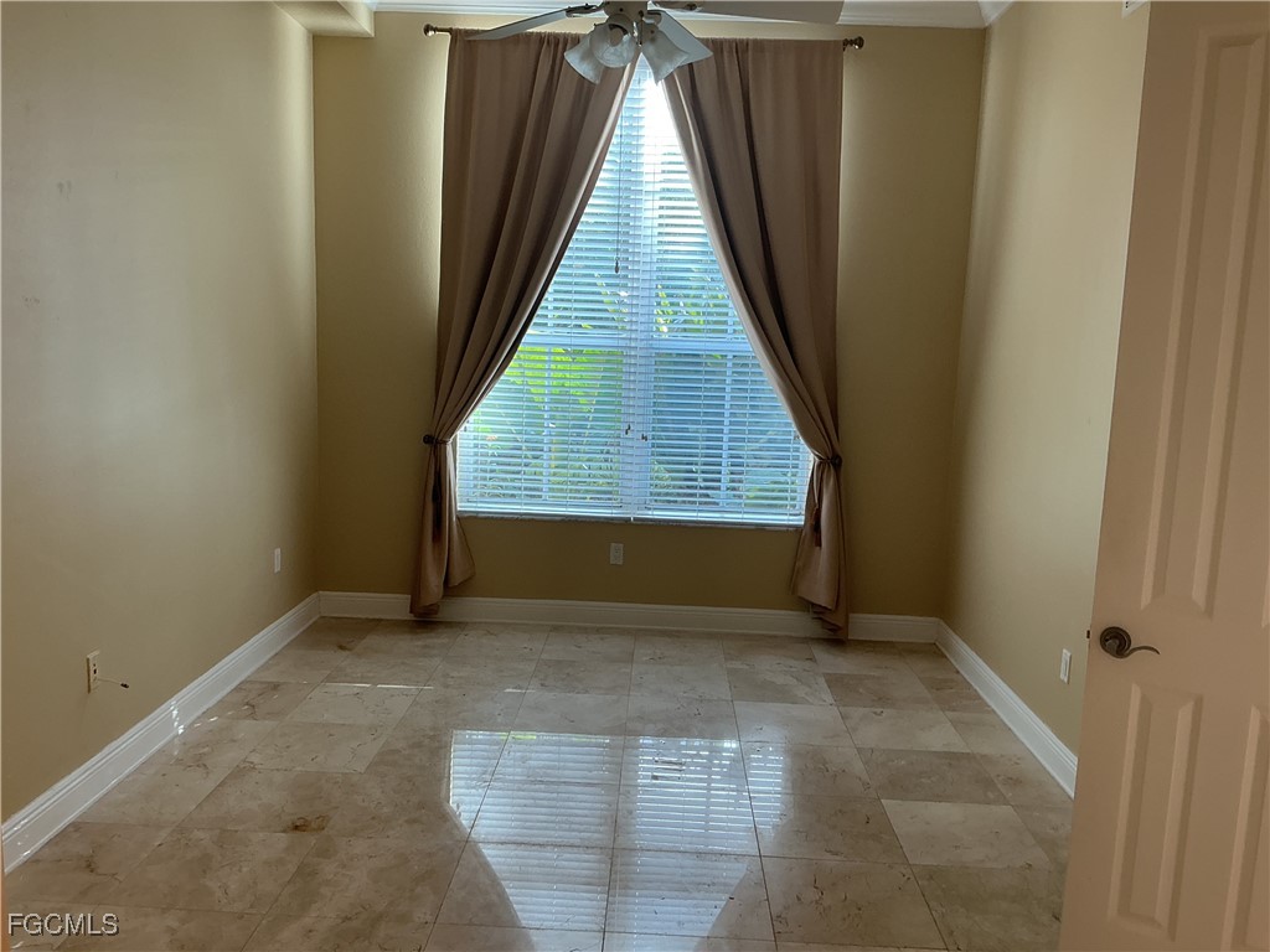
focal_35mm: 29
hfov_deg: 61.7
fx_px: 1064
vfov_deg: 48.2
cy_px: 476
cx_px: 635
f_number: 1.8
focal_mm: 3
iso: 32
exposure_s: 1/60
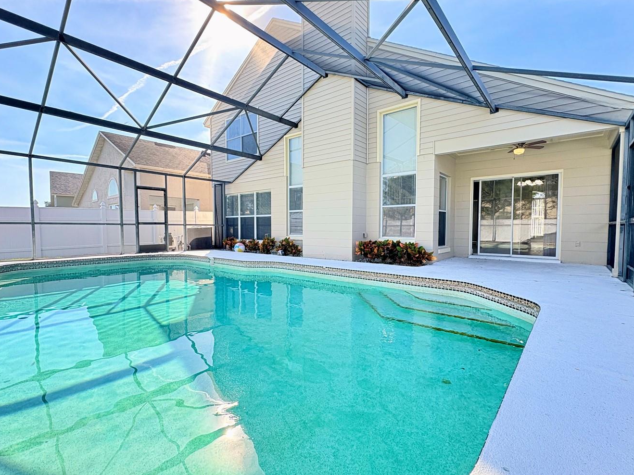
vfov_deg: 74.7
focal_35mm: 17
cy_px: 241
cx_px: 302
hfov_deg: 91.0
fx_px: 311
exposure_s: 1/272
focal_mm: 2.22
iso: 64
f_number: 2.2
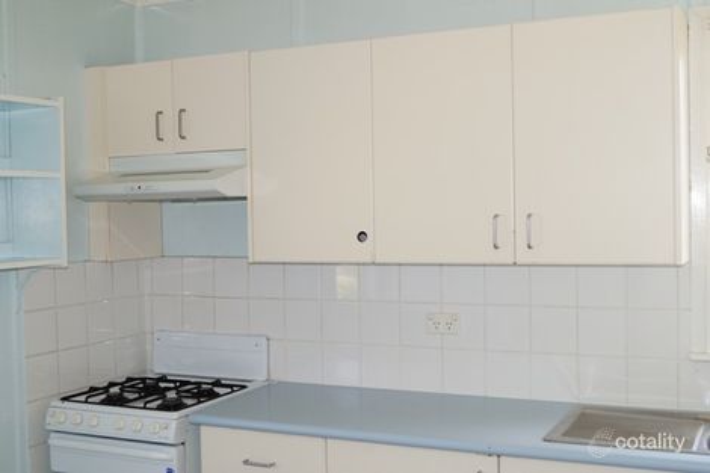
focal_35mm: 42
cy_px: 236
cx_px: 355
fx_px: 828
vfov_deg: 31.9
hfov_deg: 46.4
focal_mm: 28
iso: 400
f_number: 5.6
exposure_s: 1/100
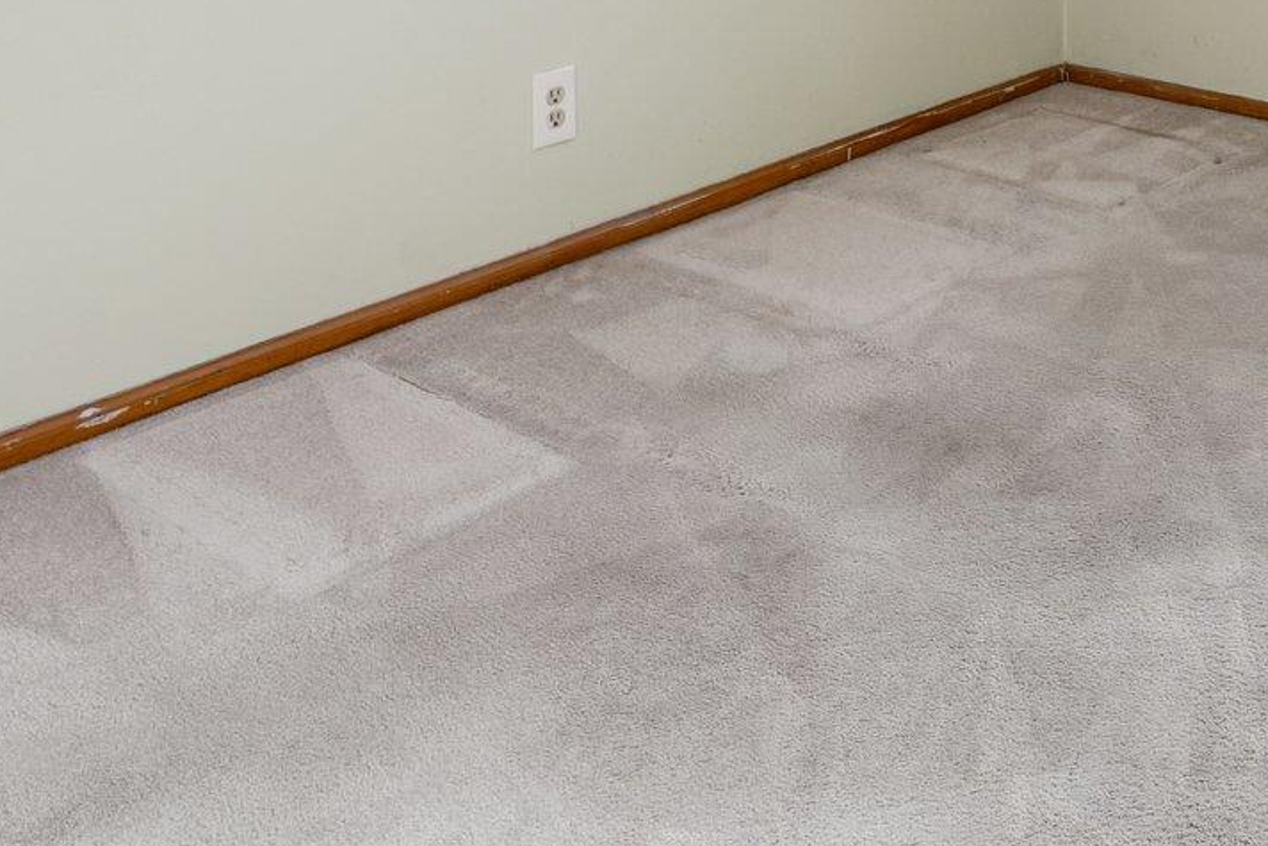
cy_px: -348
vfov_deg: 24.3
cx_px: 1188
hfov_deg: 39.1
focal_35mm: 46
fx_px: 1620
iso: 250
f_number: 8
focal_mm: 16
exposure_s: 1/50
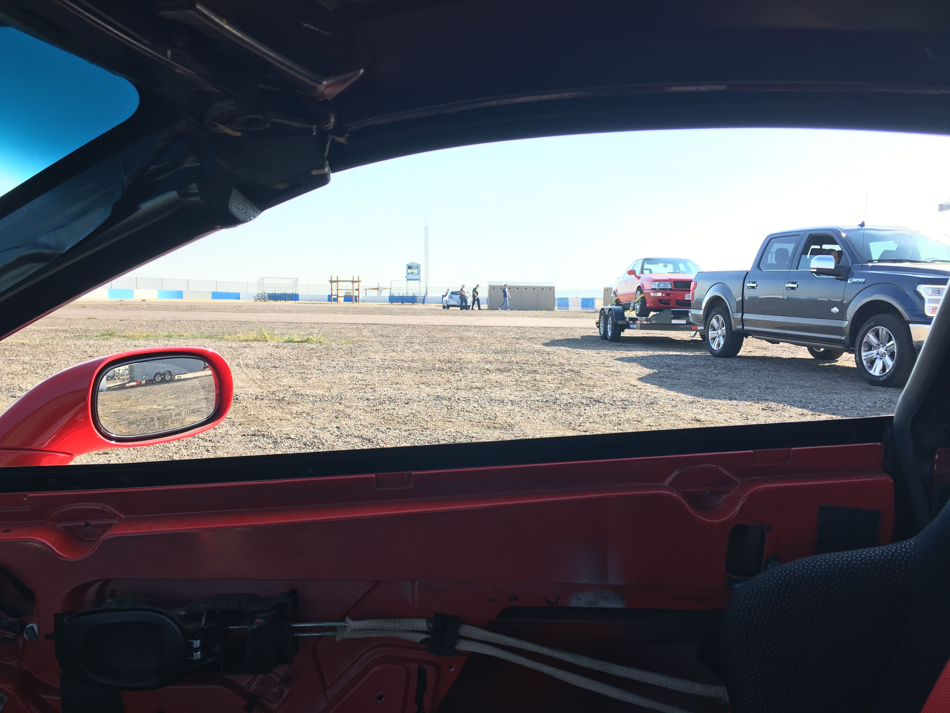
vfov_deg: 48.2
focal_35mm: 29
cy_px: 356
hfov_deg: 61.7
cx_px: 475
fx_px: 796
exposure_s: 1/392
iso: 25
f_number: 2.2
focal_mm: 4.15
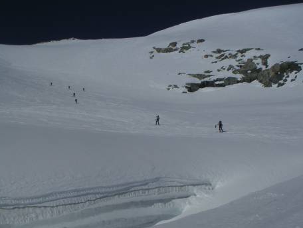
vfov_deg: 29.0
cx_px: 130
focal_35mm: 50
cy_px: 145
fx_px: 438
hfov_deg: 38.1
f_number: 6.7
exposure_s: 1/1000
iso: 50
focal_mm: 6
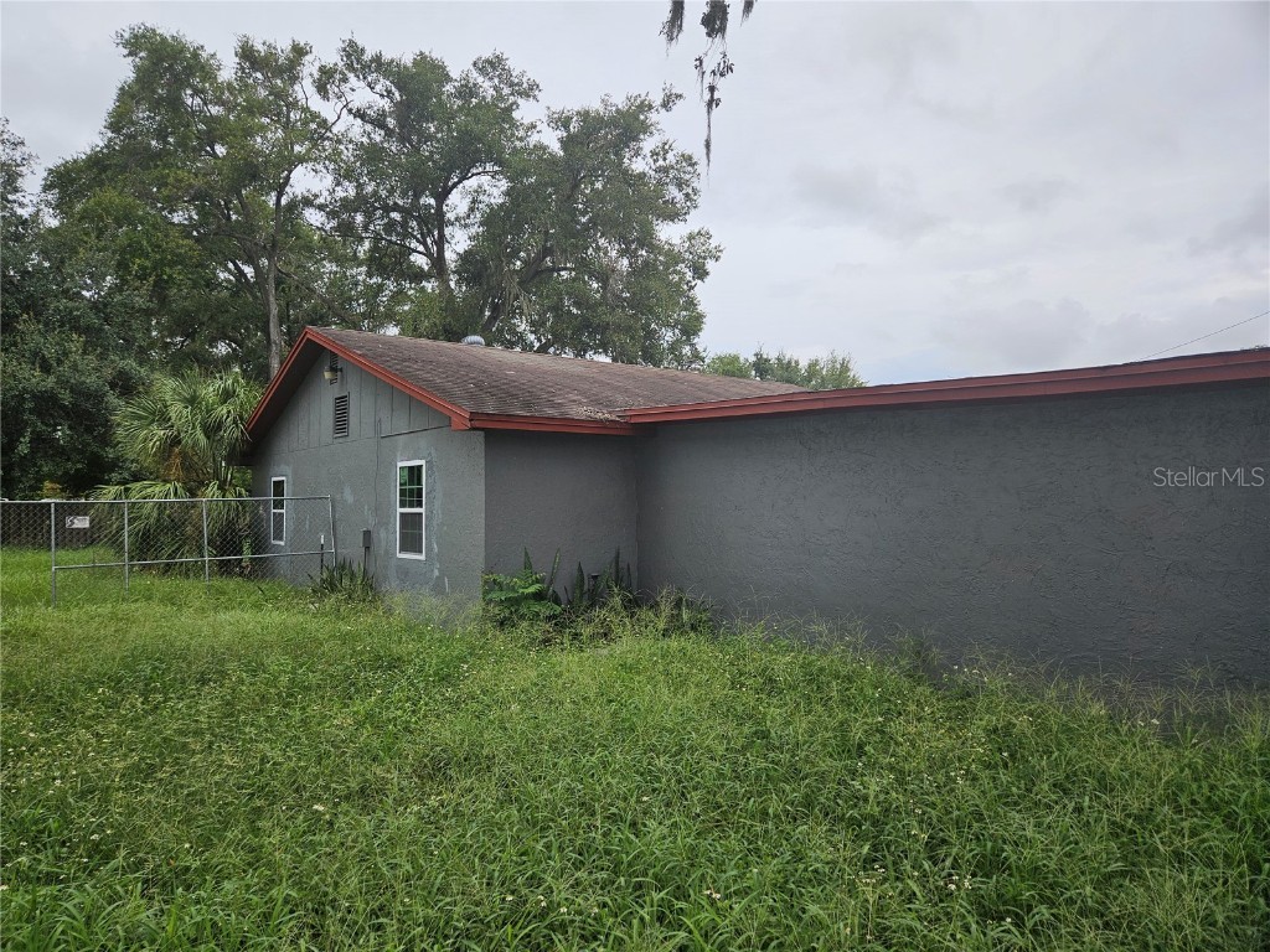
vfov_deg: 58.9
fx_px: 844
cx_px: 635
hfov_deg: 73.9
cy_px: 476
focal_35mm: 23
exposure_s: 1/1300
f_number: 1.8
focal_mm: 5.4
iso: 25
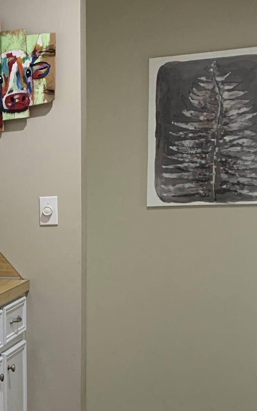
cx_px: -247
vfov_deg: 29.1
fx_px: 784
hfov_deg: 15.2
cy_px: 278
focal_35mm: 70
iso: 200
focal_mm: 4.25
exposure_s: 1/60
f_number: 1.8
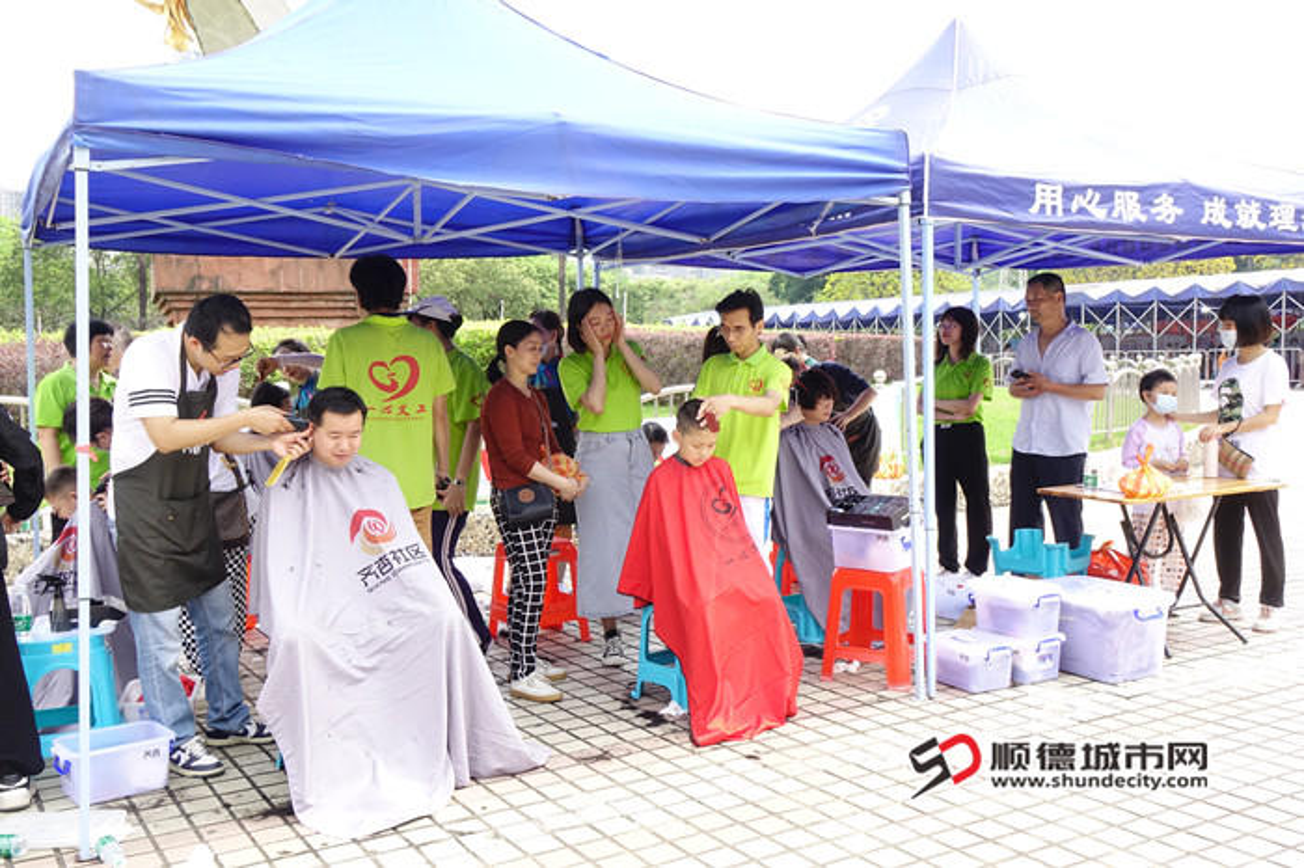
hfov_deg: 53.2
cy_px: 434
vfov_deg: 36.8
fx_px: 1303
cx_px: 652
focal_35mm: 36
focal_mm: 13.1
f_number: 8
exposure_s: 1/160
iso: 400
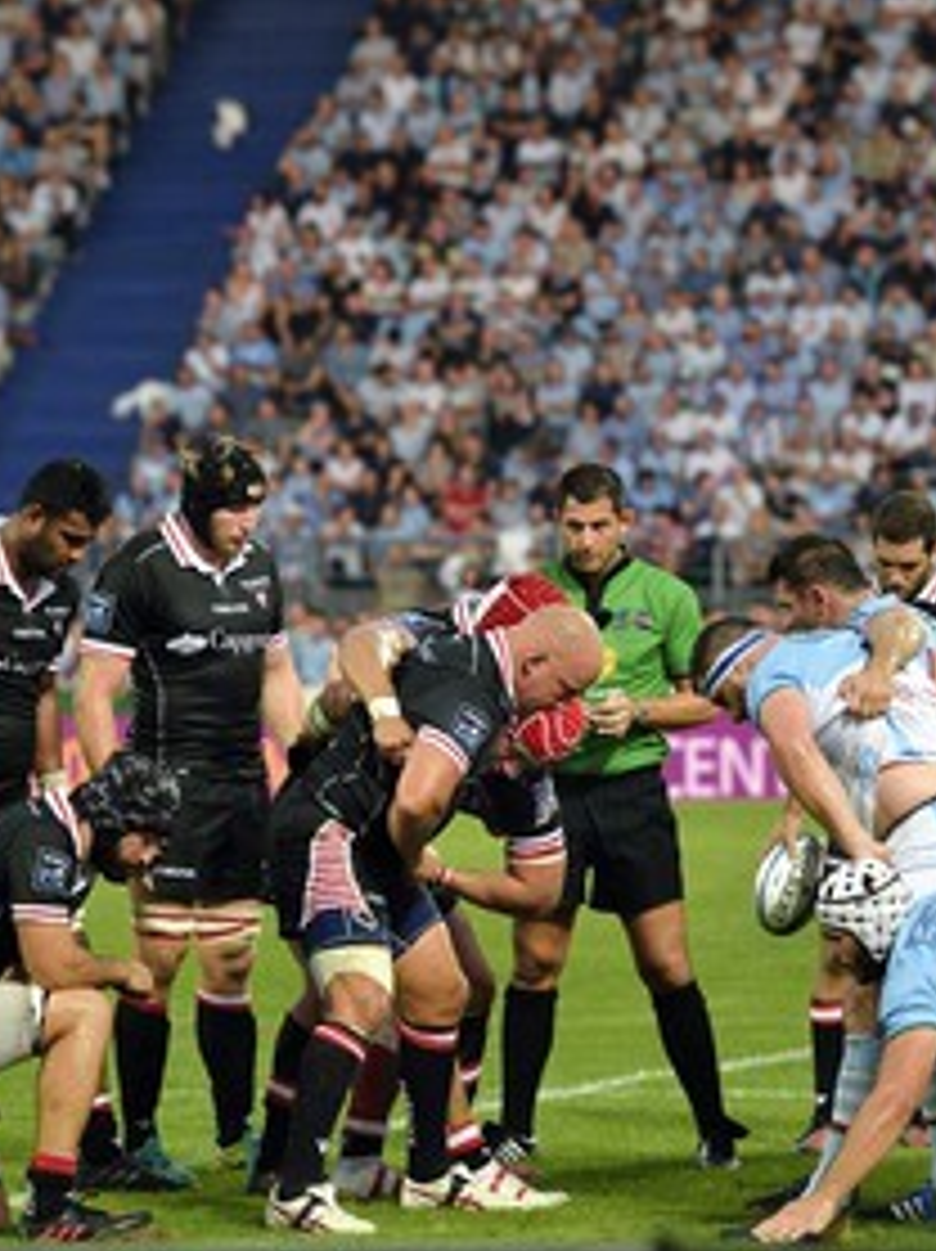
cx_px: 716
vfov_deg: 6.8
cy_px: 626
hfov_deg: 5.1
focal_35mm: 291
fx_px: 10507
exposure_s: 1/250
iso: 800
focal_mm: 200
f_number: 5
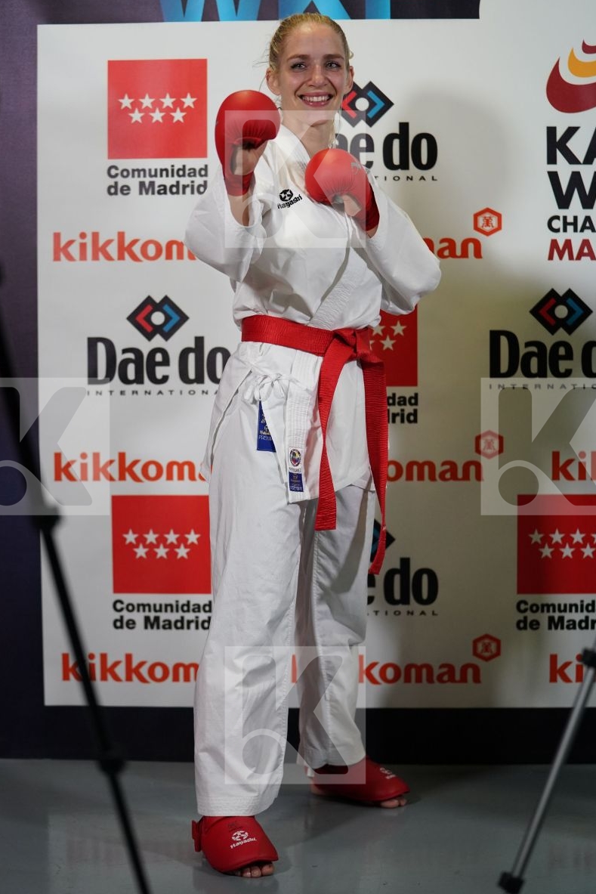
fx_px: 1763
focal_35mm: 71
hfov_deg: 19.2
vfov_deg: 28.5
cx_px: 295
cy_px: 447
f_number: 2.8
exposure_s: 1/500
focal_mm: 70
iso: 2500
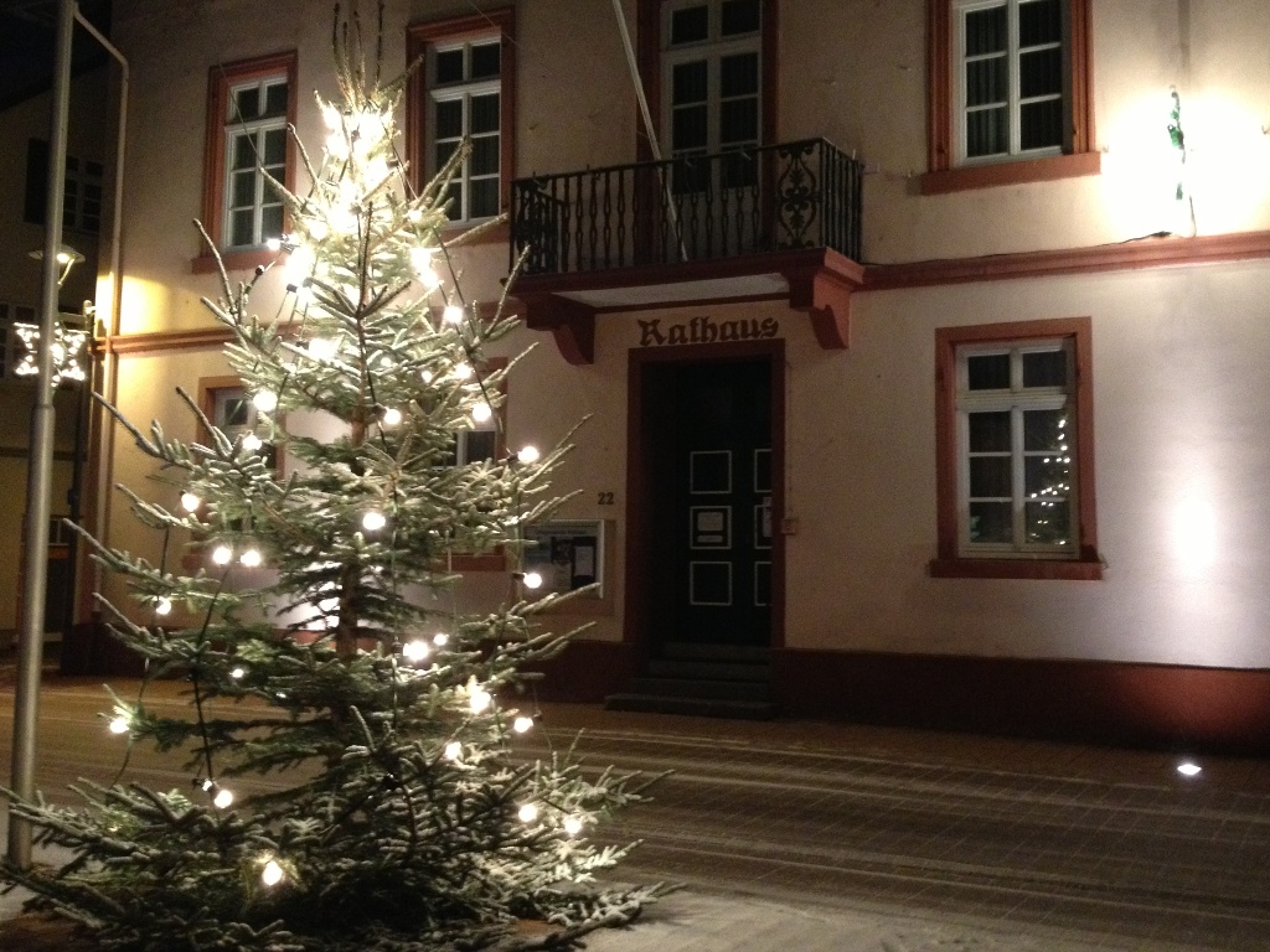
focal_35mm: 35
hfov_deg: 52.6
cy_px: 476
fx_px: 1284
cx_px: 635
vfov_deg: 40.7
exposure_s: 1/17
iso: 400
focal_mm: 4.28
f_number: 2.4
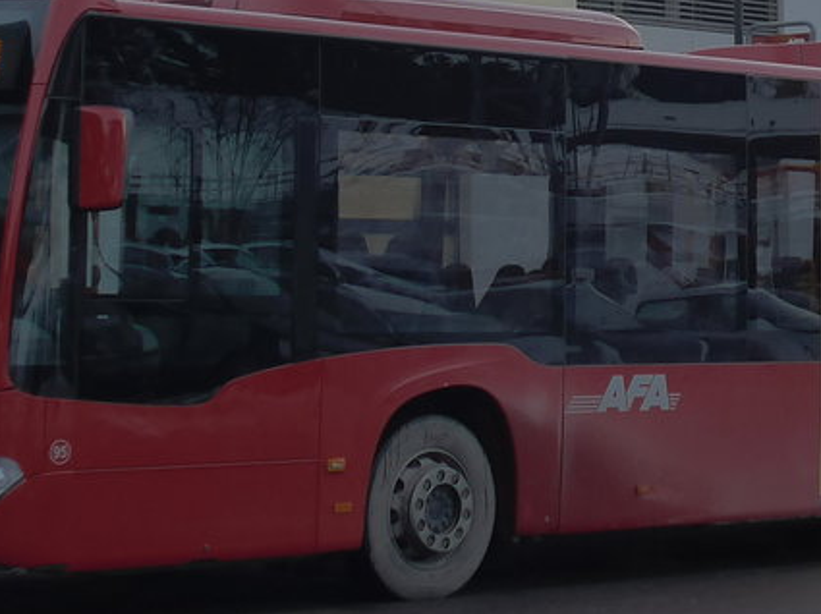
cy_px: -6
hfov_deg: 15.1
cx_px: 591
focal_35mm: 130
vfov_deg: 11.3
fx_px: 3081
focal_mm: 9.5
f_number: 3
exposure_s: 1/200
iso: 160
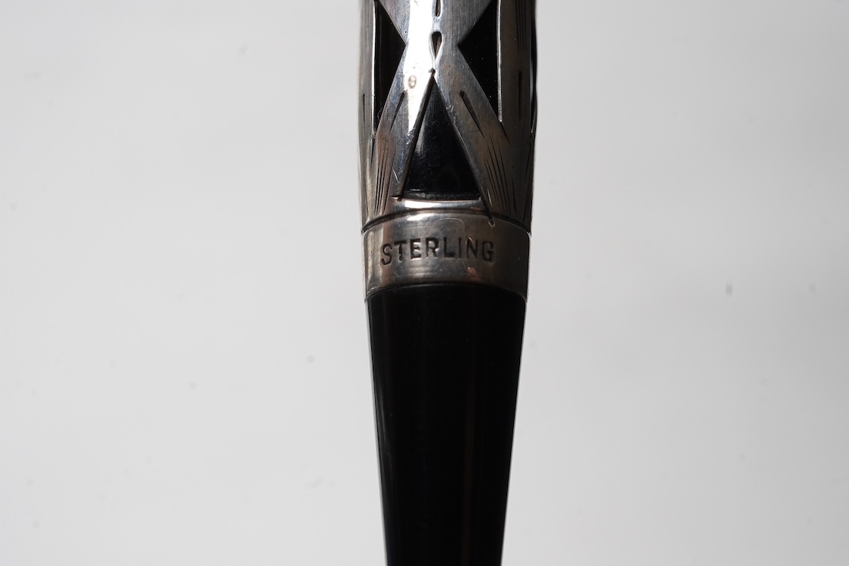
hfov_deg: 43.6
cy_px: 283
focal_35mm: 45
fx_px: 1061
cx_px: 424
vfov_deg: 29.9
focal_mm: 30
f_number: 22
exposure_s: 1/100
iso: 400
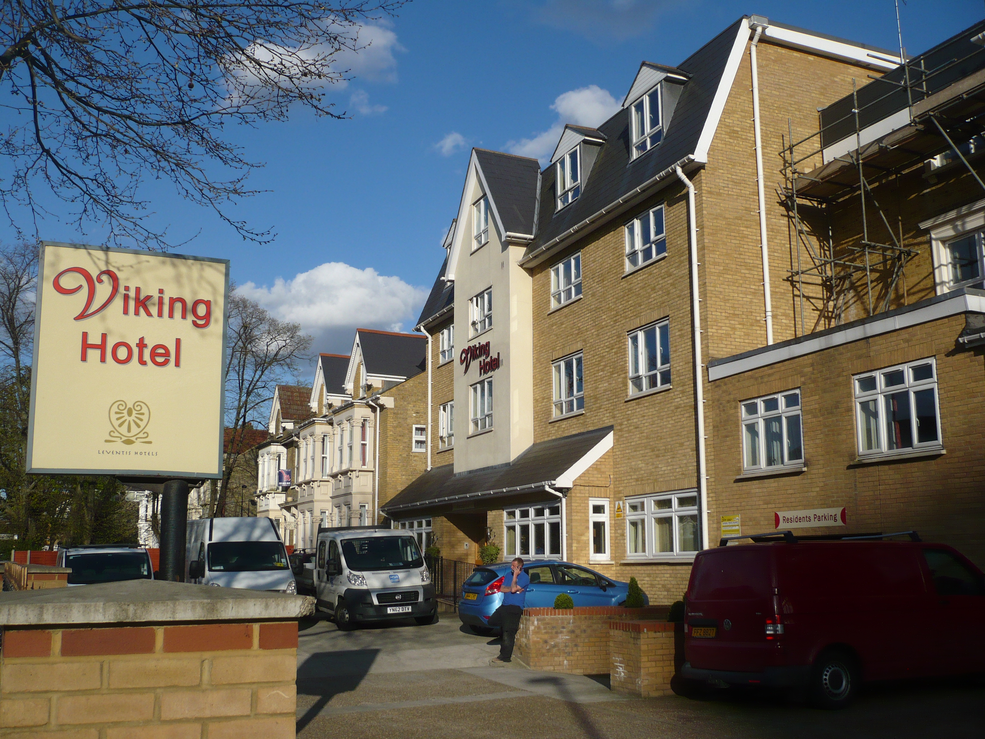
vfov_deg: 40.7
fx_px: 996
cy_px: 370
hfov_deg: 52.6
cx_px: 492
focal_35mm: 35
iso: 100
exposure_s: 1/400
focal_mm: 5.8
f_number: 8
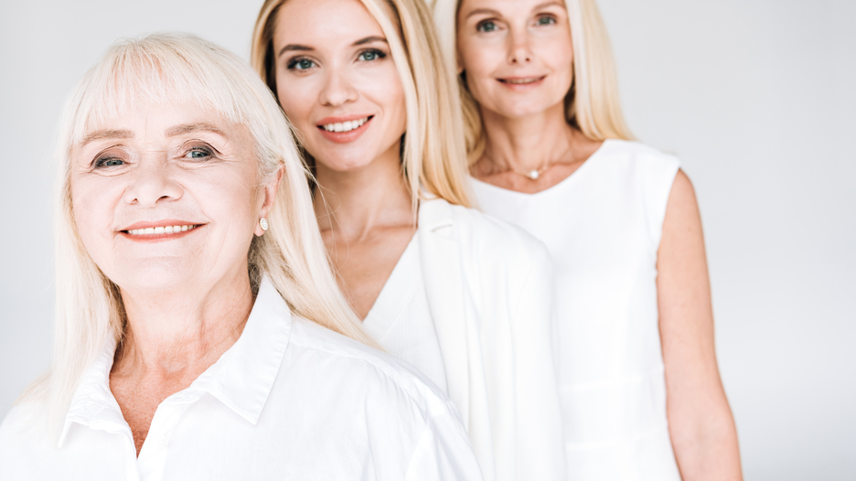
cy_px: 223
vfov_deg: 25.4
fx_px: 1067
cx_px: 413
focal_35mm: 47
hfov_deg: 43.7
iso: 160
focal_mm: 42
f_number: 4
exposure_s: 1/160
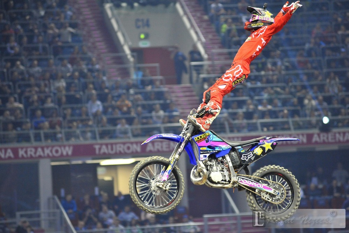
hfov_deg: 10.3
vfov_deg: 6.9
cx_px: 174
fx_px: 1939
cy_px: 116
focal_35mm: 200
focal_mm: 200
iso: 3200
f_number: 3.2
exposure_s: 1/800
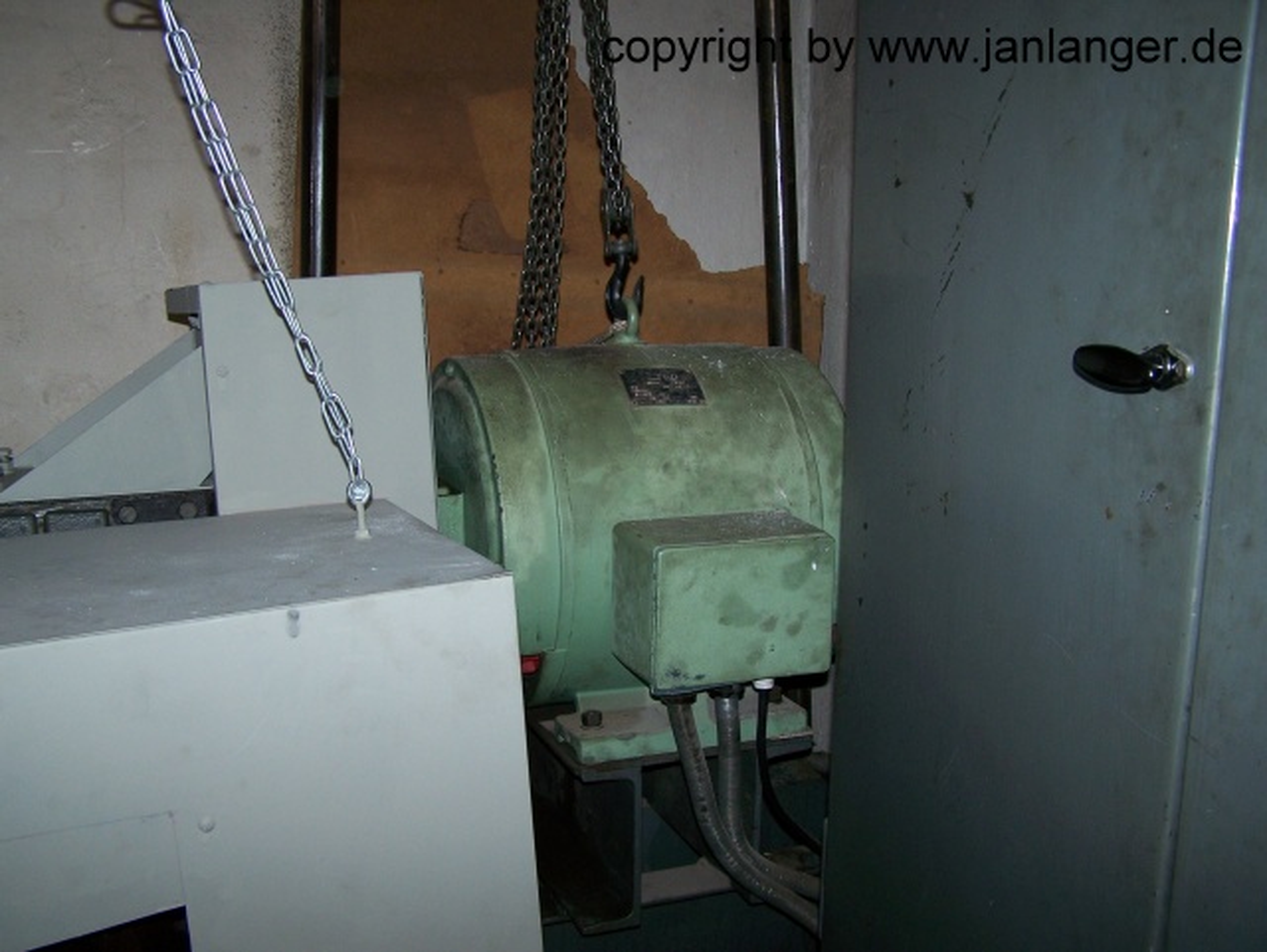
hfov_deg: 48.9
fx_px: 1392
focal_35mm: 38
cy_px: 476
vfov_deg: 37.8
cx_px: 634
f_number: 2.8
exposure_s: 1/60
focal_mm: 6.3
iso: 100
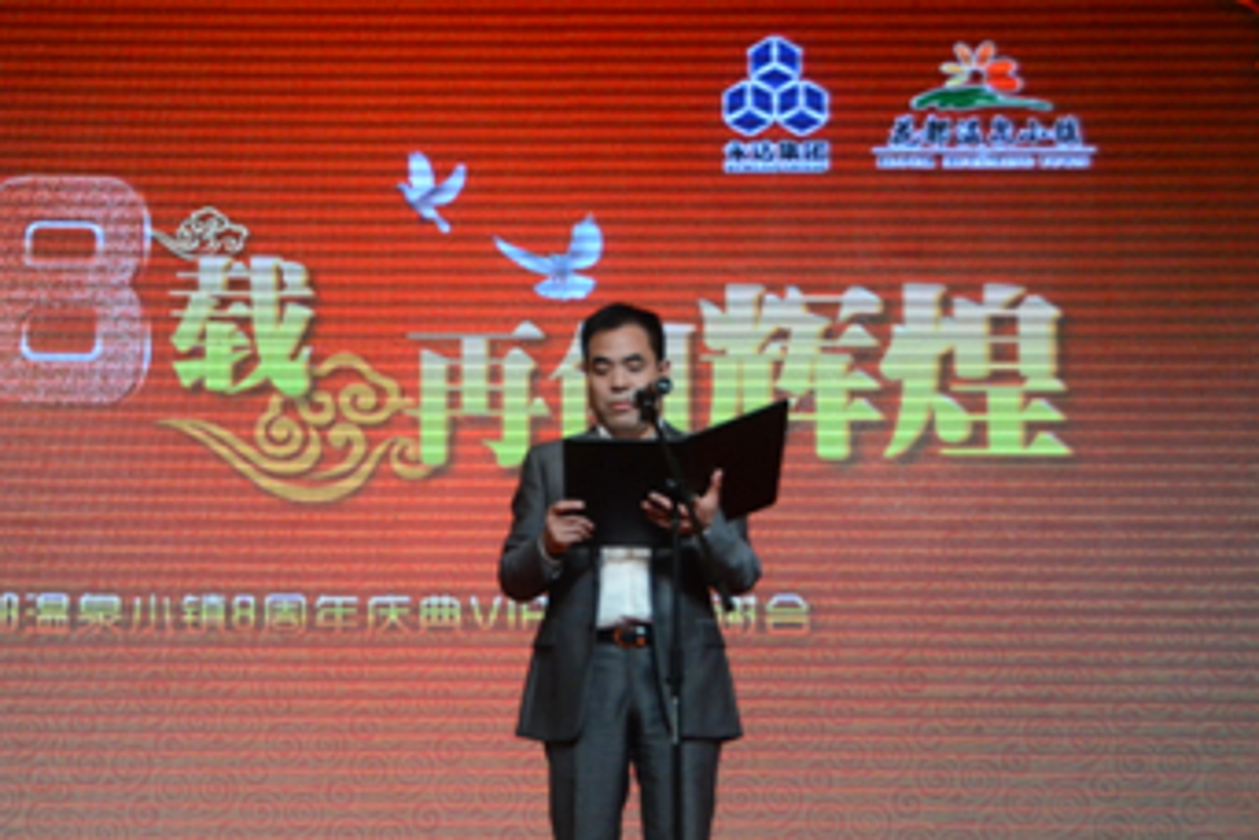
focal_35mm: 77
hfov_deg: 26.2
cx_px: 420
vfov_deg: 17.7
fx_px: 2693
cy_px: 479
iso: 2500
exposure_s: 1/1000
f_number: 4.2
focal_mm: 32
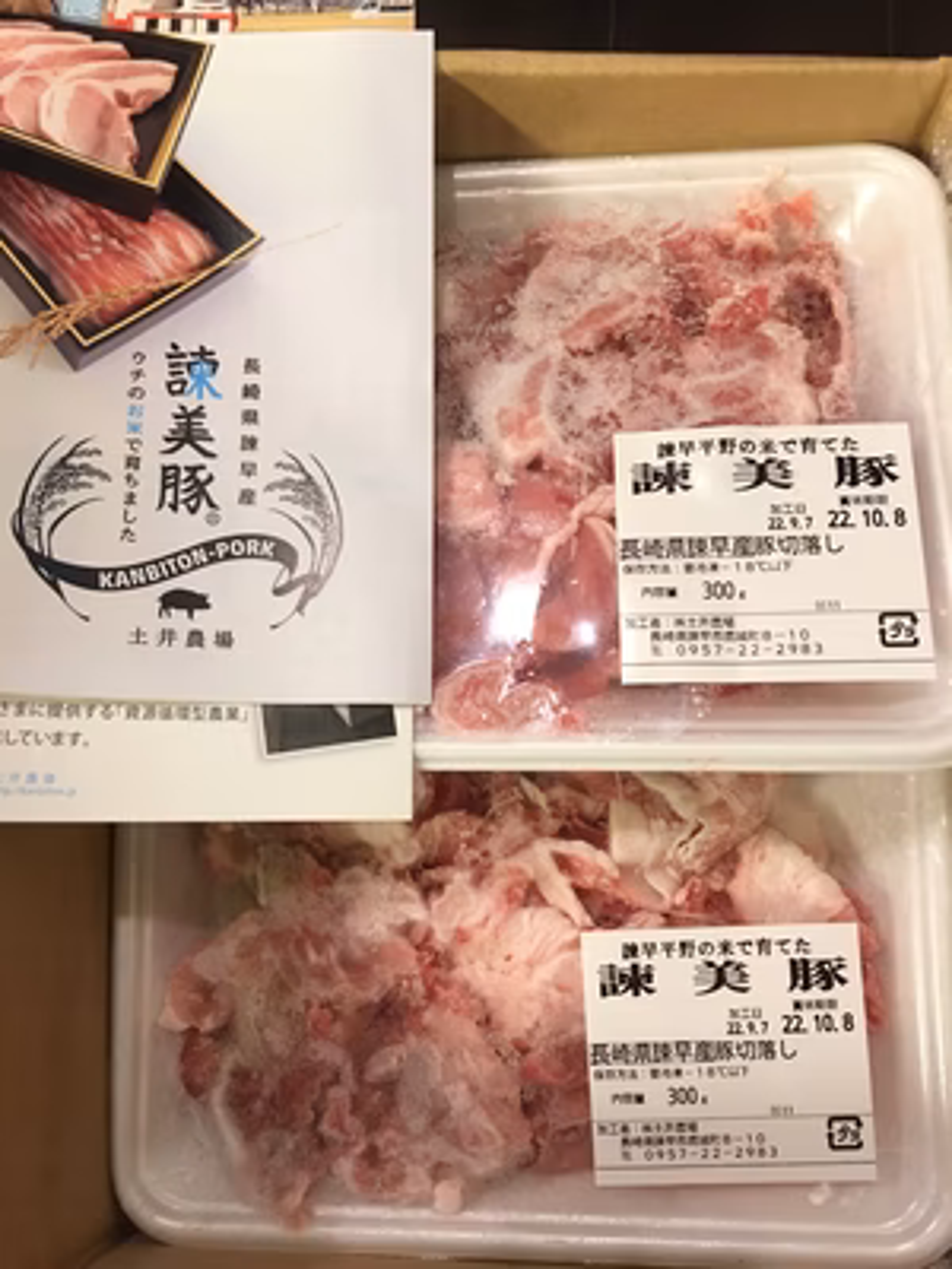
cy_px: 634
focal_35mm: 29
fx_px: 1063
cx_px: 476
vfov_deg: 61.7
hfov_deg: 48.2
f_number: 2.2
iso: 50
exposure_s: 1/4
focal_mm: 4.15
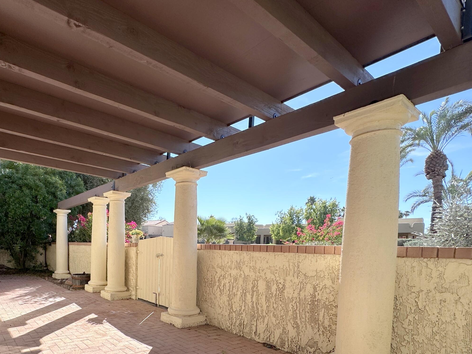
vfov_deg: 60.1
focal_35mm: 21
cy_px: 264
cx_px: 155
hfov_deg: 76.3
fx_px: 286
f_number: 2.2
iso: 50
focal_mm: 2.22
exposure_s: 1/1233
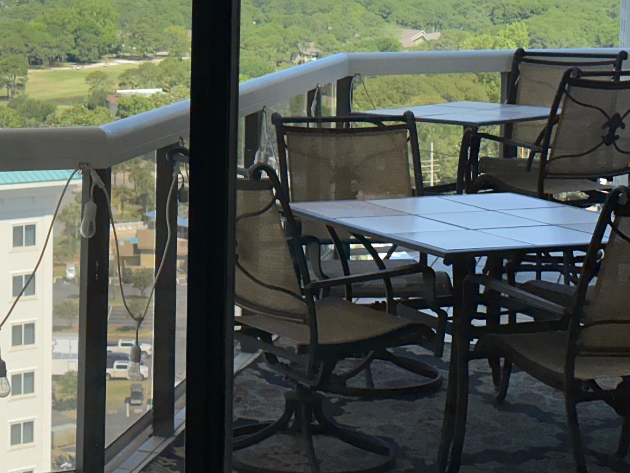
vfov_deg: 16.1
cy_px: 76
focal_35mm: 91
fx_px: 1656
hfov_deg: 21.0
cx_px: 44
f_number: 1.78
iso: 40
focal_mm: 6.86
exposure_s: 1/1639
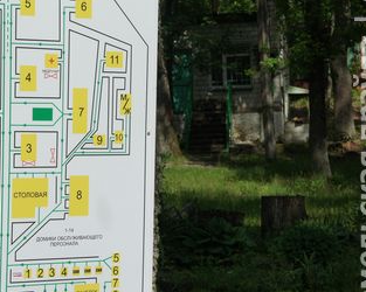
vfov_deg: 13.1
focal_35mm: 118
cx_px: 33
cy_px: 129
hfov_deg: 16.1
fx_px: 1277
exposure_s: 1/500
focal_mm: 41
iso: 200
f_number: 8
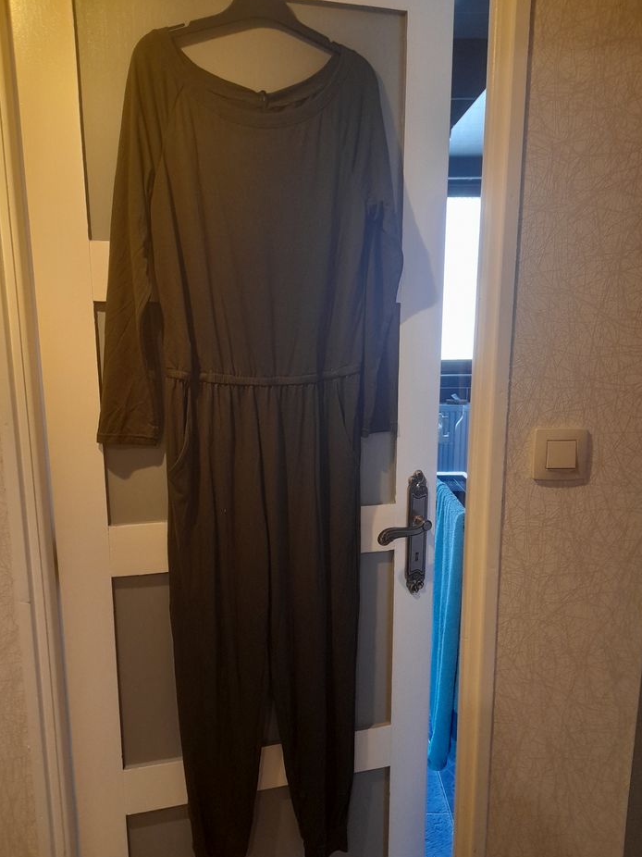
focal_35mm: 27
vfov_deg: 65.3
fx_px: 668
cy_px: 445
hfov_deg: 51.3
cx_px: 315
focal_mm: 4.6
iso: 320
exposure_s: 1/60
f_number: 2
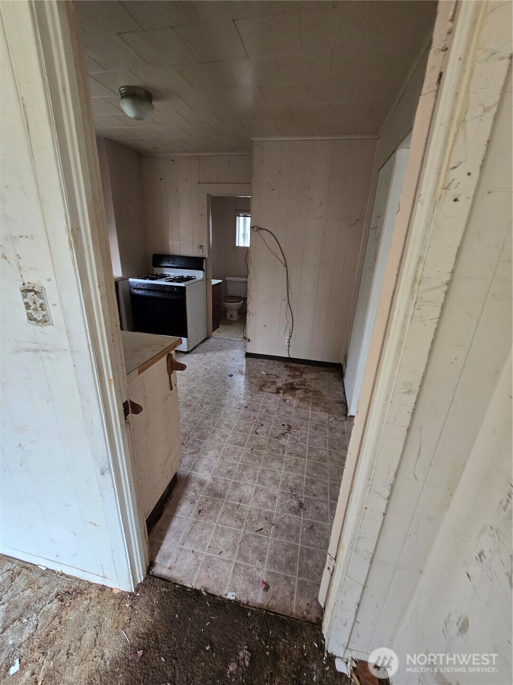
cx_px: 256
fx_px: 257
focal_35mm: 13
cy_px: 342
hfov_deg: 89.9
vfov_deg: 106.2
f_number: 2.2
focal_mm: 2.2
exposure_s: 1/60
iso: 200
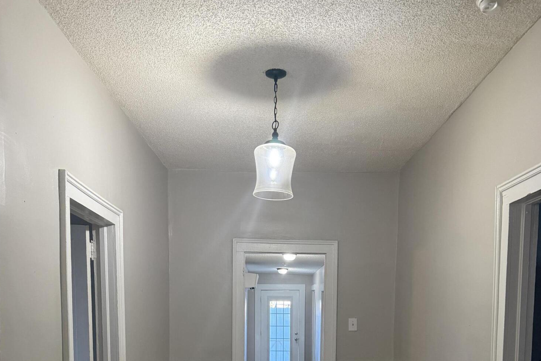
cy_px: 348
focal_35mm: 34
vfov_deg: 35.7
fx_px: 511
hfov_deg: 55.8
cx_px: 271
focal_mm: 6.76
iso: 320
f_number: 1.78
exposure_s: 1/120
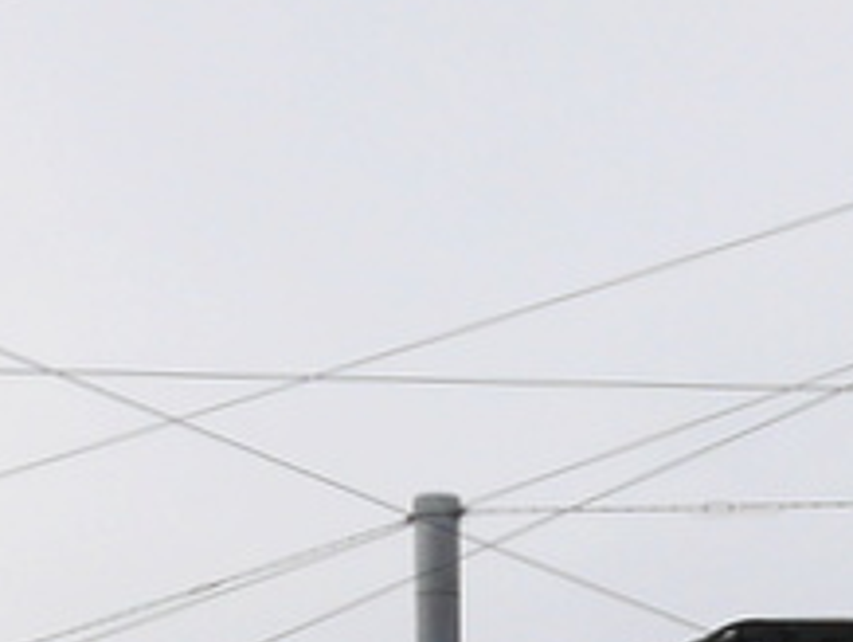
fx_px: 4884
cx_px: 309
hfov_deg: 10.0
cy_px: 1560
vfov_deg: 7.1
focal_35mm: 198
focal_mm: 18
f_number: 6.3
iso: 160
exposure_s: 1/200
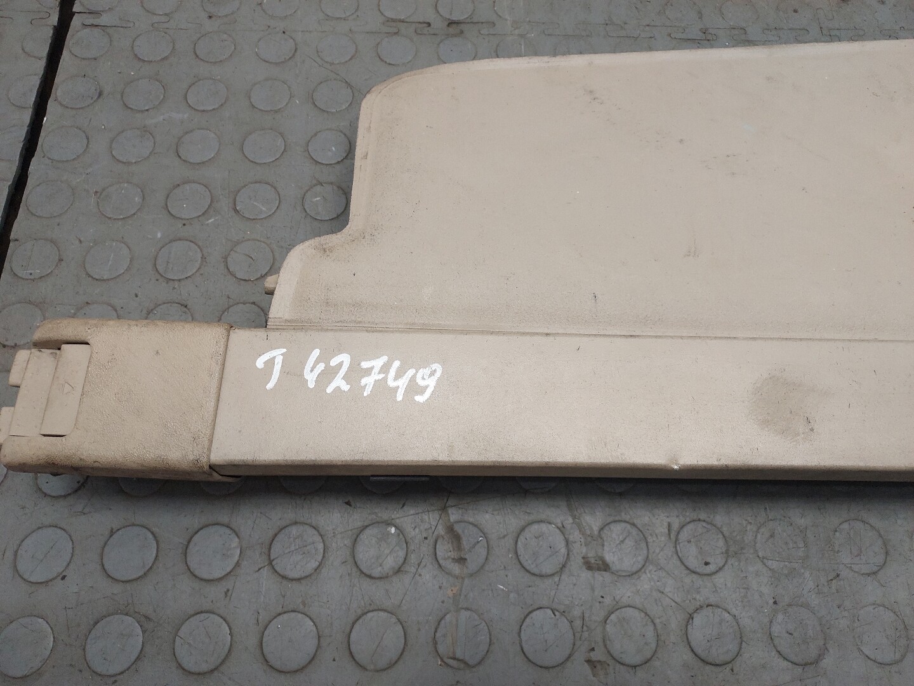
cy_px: 343
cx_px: 457
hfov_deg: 63.4
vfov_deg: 49.7
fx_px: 739
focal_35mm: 28
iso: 100
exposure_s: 1/100
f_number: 1.8
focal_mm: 5.32
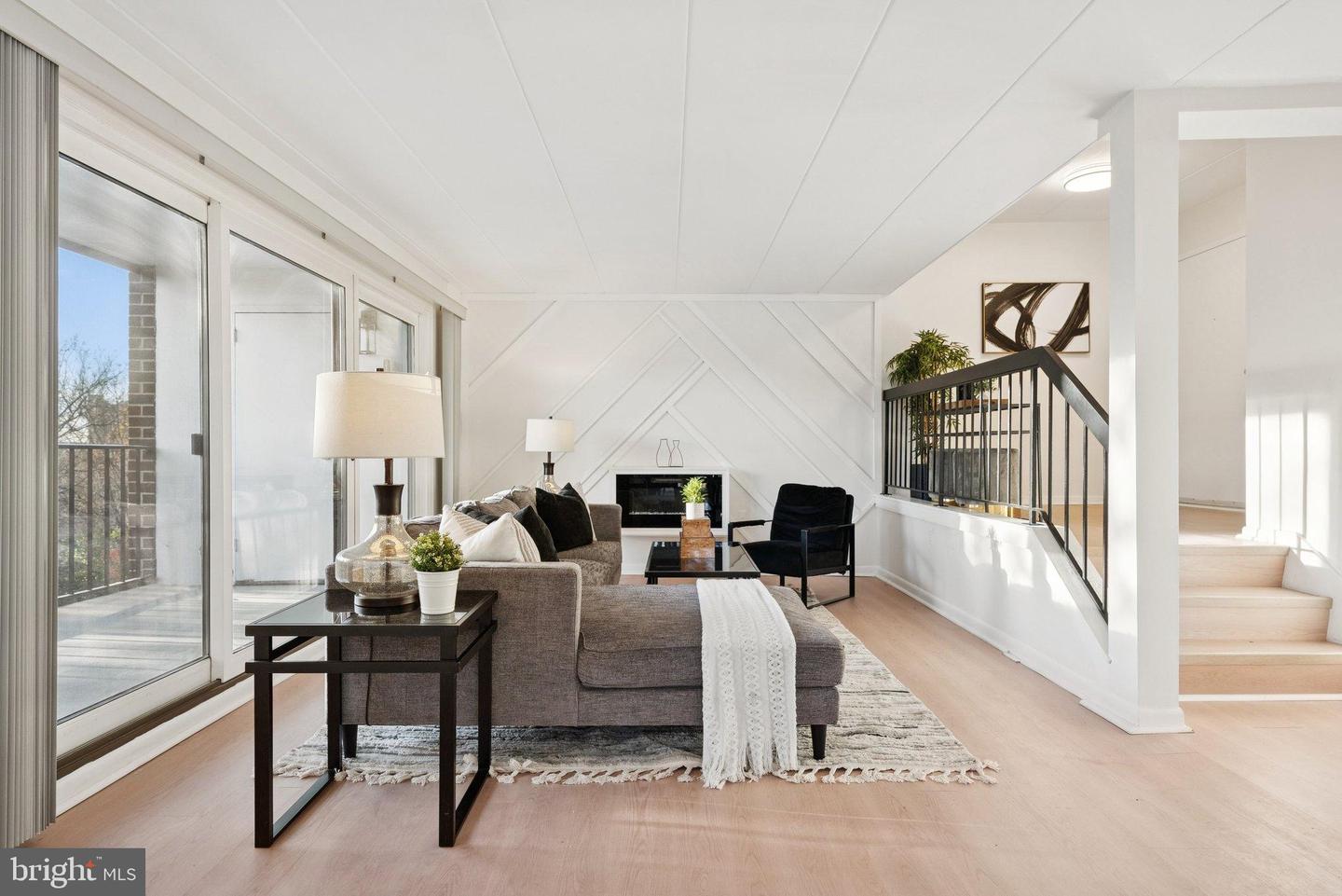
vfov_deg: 64.6
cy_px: 448
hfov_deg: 86.9
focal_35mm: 19
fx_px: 708
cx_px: 671
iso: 640
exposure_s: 1/60
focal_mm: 19
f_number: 7.1
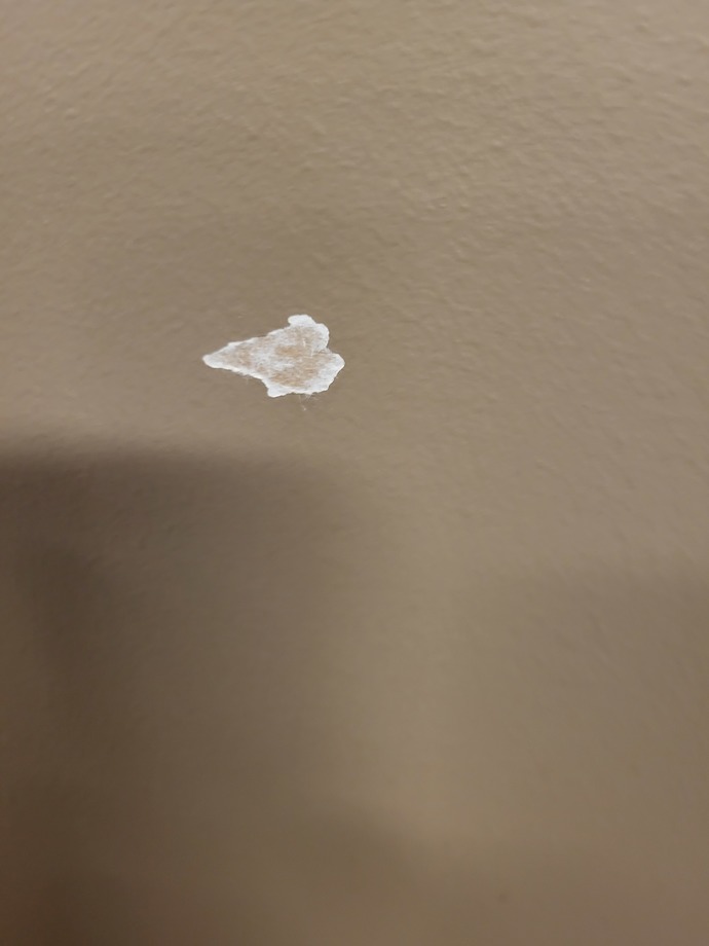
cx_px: 354
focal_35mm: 26
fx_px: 710
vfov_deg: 67.3
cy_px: 473
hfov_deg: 53.1
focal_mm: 5.4
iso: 640
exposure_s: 1/40
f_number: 1.8
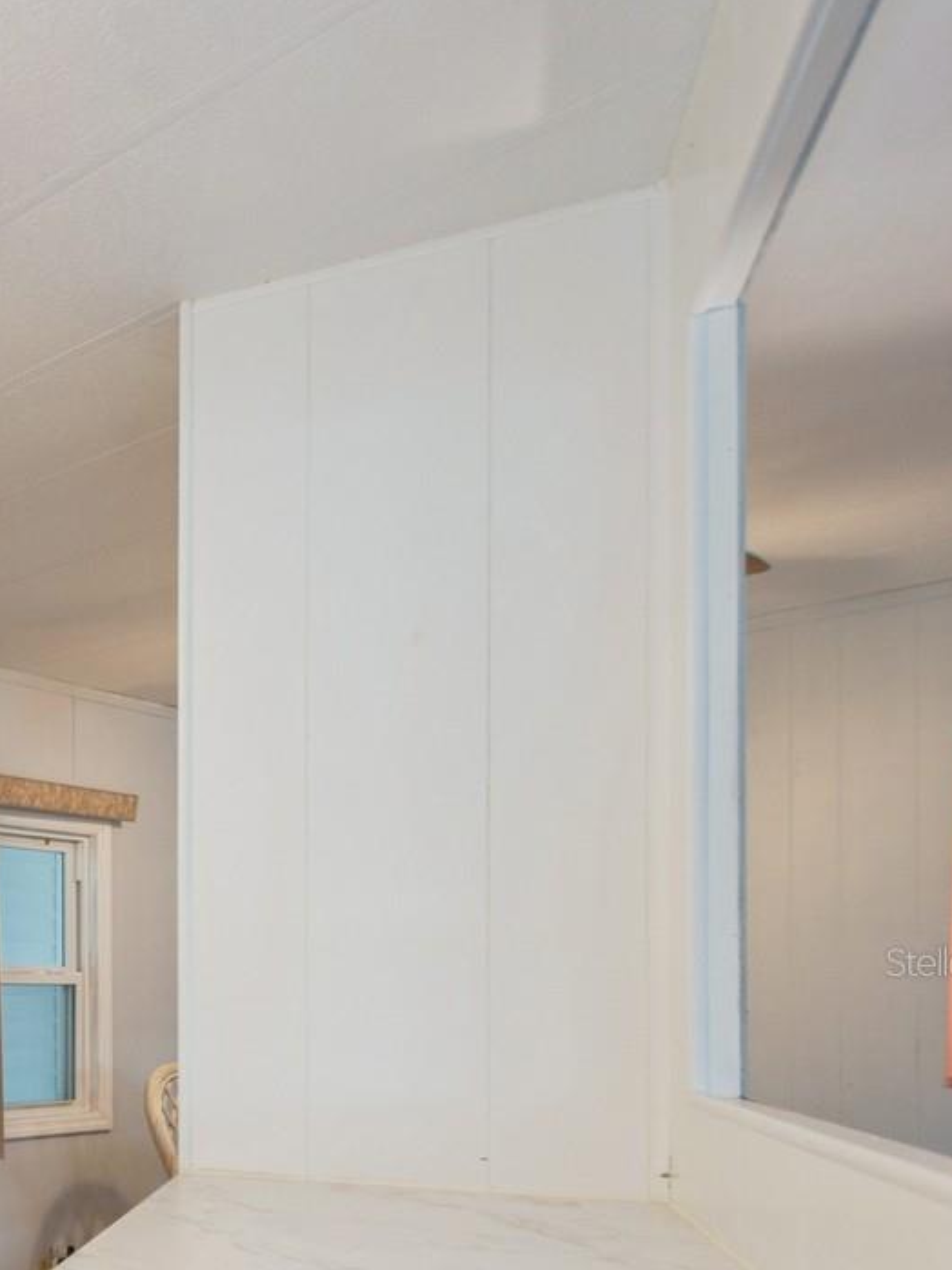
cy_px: 961
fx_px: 1210
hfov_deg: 30.0
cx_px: -396
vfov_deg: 52.8
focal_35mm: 33
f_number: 8
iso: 200
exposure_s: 1/13
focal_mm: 10
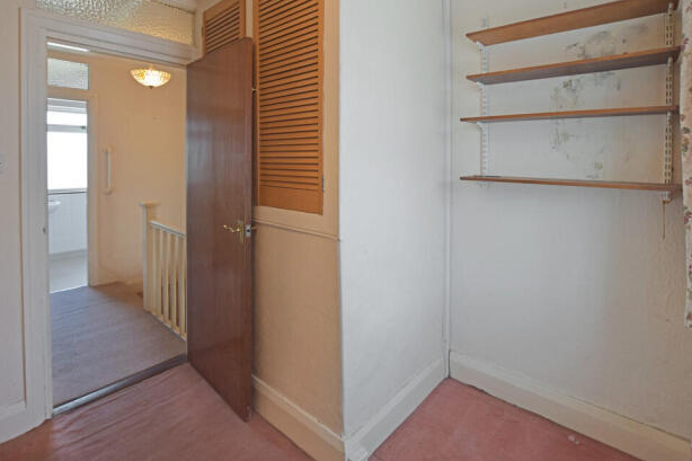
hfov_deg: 96.7
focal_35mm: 16
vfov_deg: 73.7
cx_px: 341
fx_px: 307
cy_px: 218
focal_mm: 10
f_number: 5
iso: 400
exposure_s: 1/100
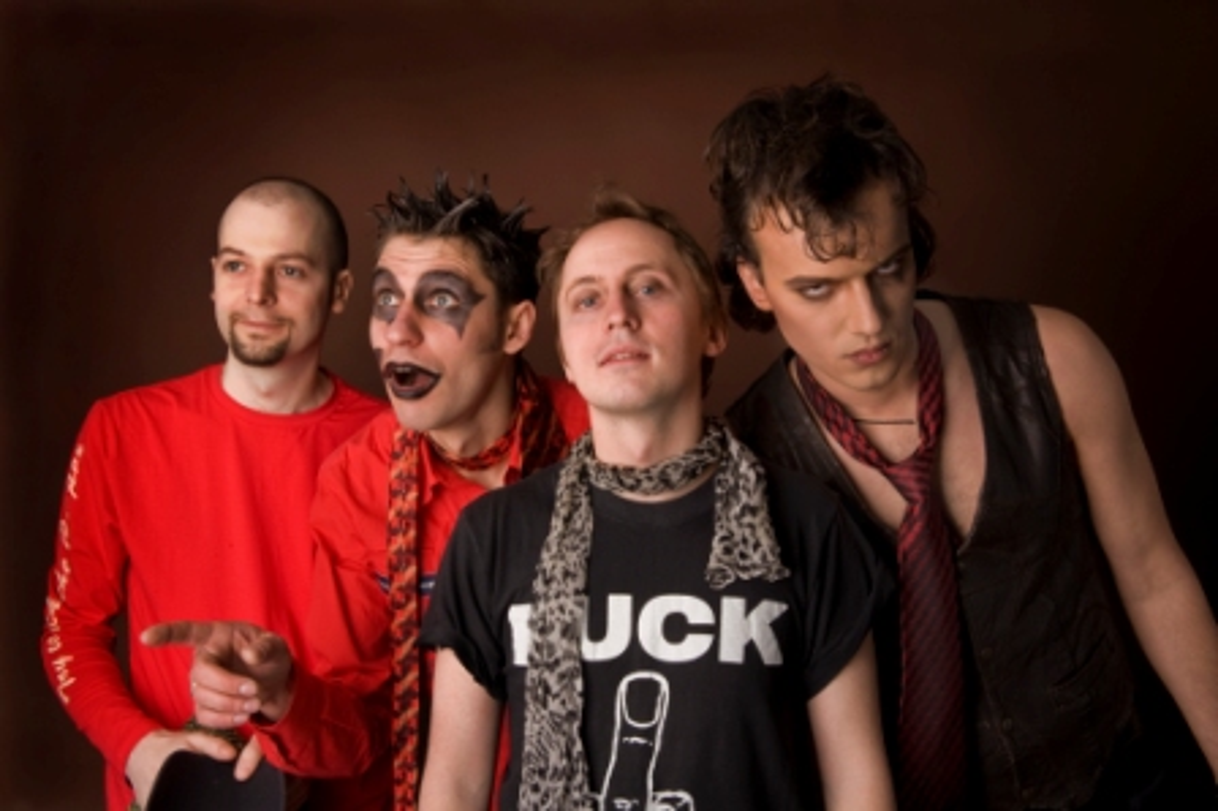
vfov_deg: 35.0
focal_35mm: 38
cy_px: 406
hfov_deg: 50.7
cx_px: 609
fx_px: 1285
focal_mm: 38
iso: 100
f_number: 22
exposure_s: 1/200
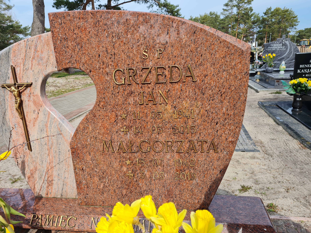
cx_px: 156
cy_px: 116
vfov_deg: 53.1
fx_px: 234
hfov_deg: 67.3
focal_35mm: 26
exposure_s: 1/1642
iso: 50
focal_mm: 5.4
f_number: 1.8
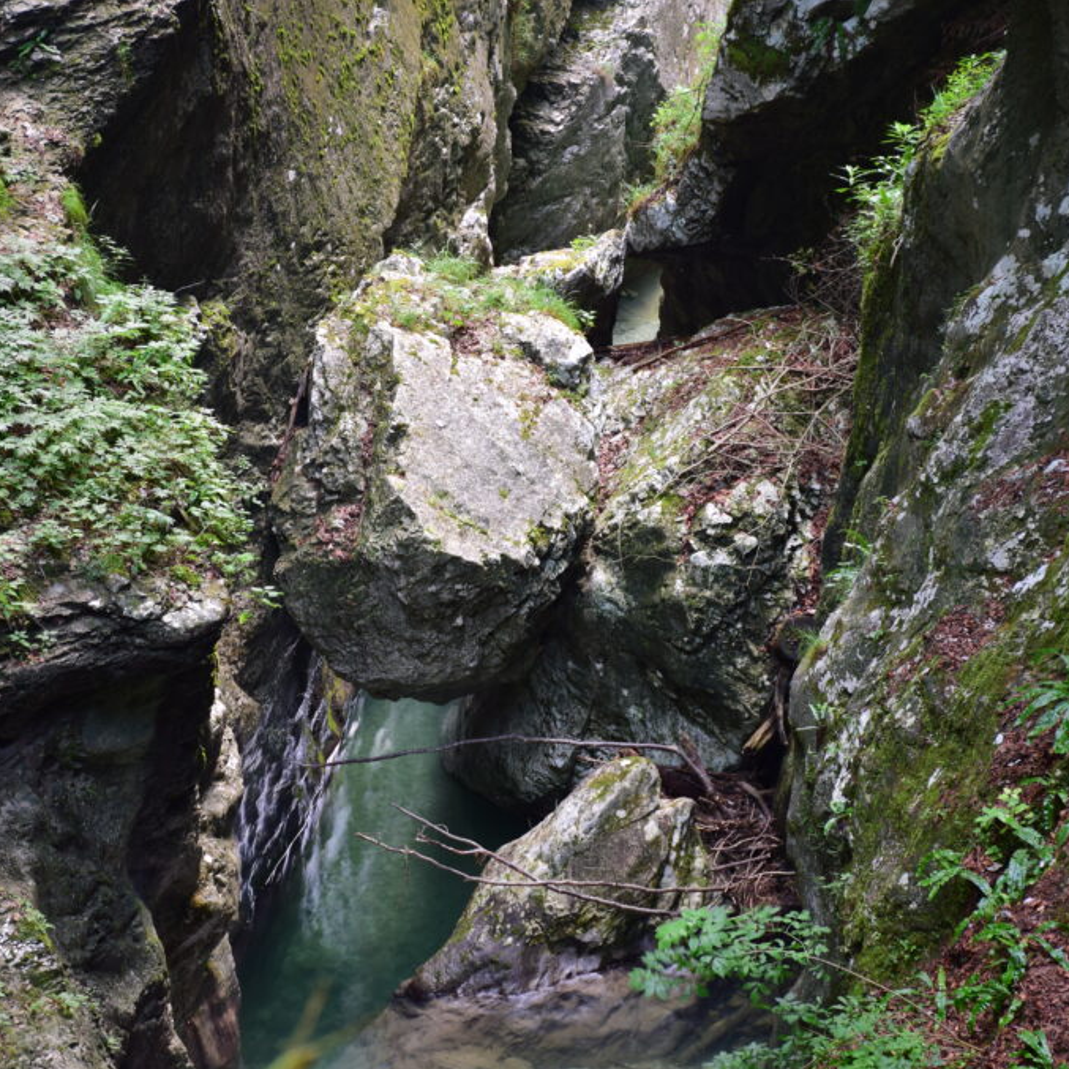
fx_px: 4717
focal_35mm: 135
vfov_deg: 12.9
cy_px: 538
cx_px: 474
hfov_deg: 12.9
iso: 100
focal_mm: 70
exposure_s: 1/3
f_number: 5
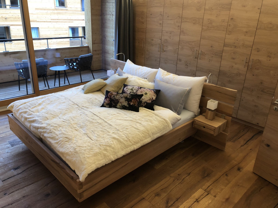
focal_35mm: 28
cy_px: 104
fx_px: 225
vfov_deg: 49.7
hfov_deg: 63.4
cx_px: 139
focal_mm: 3.99
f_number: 1.8
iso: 64
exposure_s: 1/17
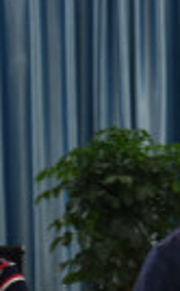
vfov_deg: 13.9
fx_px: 1193
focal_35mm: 151
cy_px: 92
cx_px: 208
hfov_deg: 8.5
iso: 800
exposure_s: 1/200
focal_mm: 22
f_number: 3.5
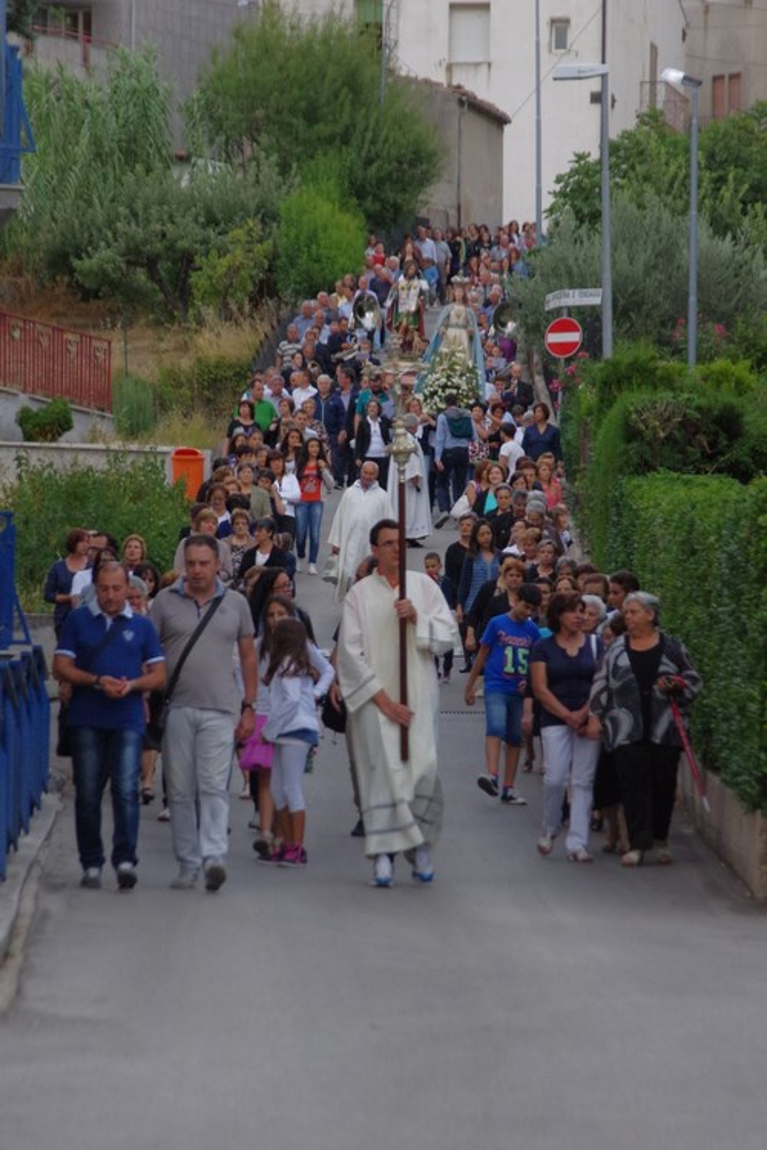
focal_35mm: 202
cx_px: 384
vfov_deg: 10.2
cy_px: 575
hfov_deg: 6.8
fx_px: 6455
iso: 1600
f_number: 8
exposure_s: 1/250
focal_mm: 135
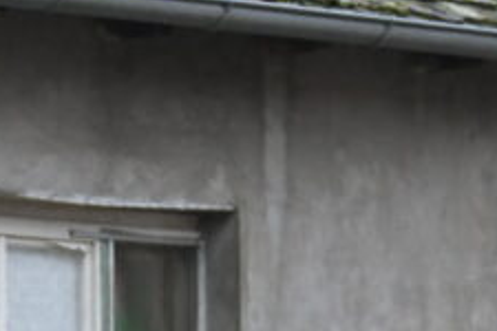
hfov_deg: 4.7
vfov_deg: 3.1
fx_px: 5977
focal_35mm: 433
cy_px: 720
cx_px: -190
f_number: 4
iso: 320
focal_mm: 95
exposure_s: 1/200
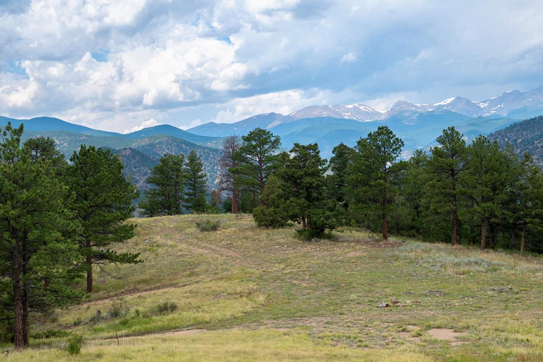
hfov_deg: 32.8
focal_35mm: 61
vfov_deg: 22.3
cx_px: 315
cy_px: 211
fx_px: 920
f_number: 6.3
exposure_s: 1/320
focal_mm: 50
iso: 100
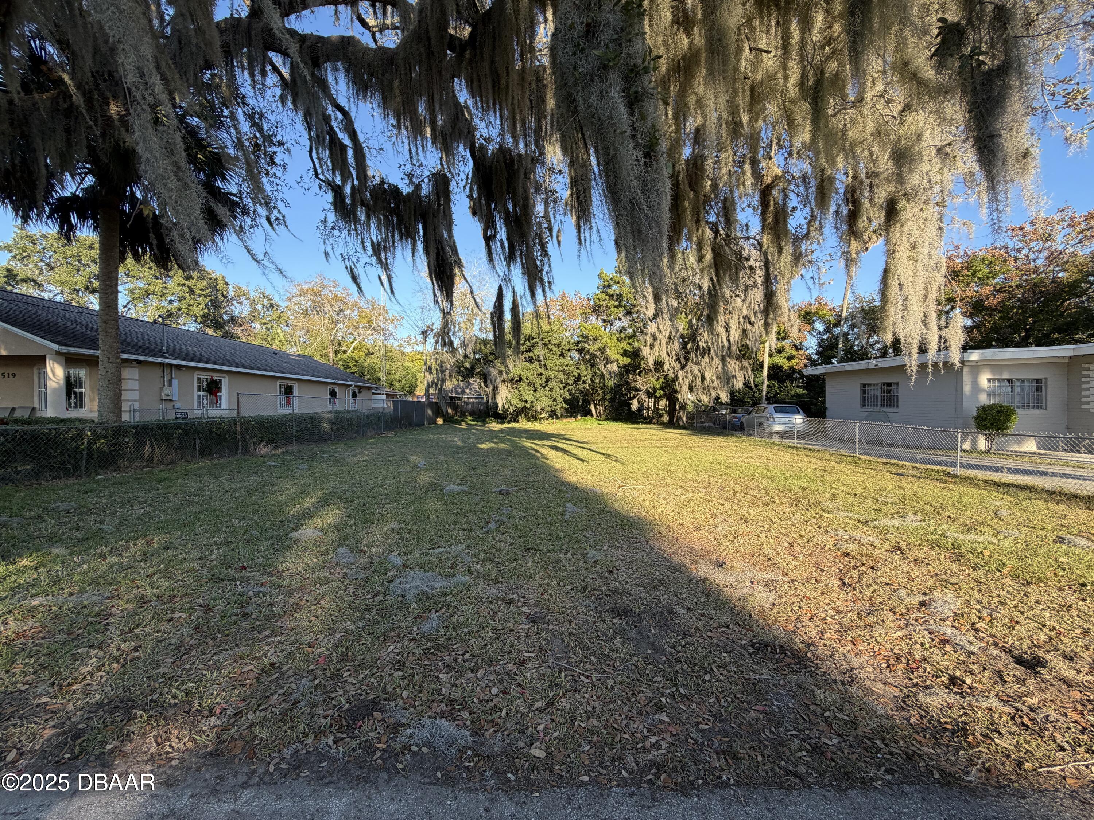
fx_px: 442
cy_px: 410
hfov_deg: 102.1
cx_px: 547
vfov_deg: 85.7
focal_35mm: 14
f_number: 2.2
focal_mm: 2.22
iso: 50
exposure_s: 1/502
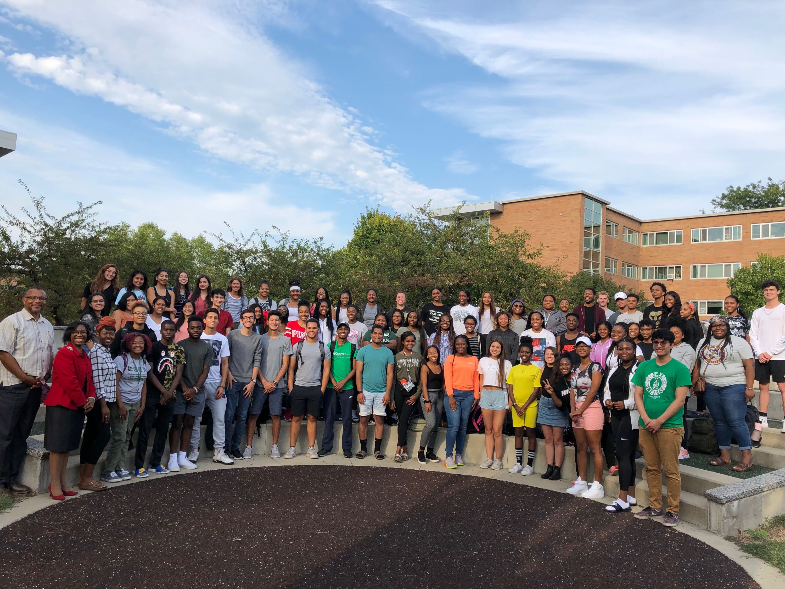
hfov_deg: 63.4
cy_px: 294
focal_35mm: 28
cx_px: 392
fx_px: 635
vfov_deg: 49.7
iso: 20
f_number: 1.8
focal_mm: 4
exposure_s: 1/1143
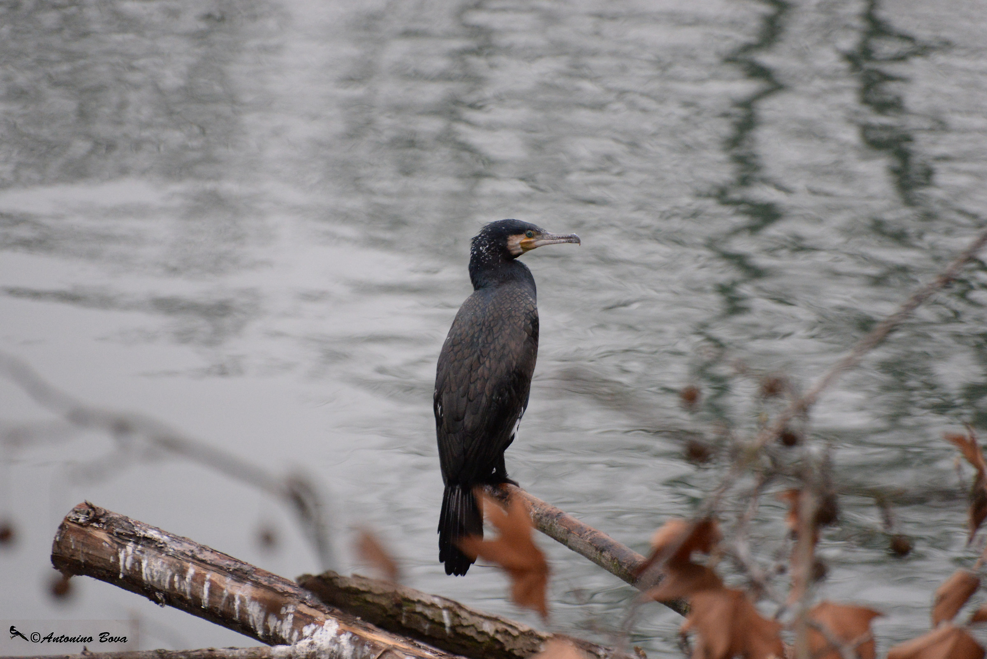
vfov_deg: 4.6
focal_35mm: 300
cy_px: 330
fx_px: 8228
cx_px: 494
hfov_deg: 6.9
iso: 5000
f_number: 5.6
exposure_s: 1/1600
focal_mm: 300
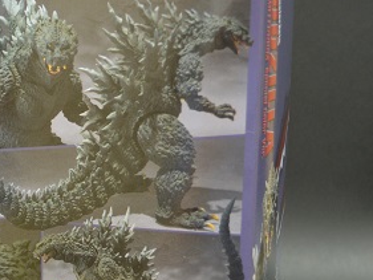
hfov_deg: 21.9
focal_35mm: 86
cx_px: -5
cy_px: 199
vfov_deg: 17.1
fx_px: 927
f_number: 4.5
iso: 800
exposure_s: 1/8
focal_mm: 28
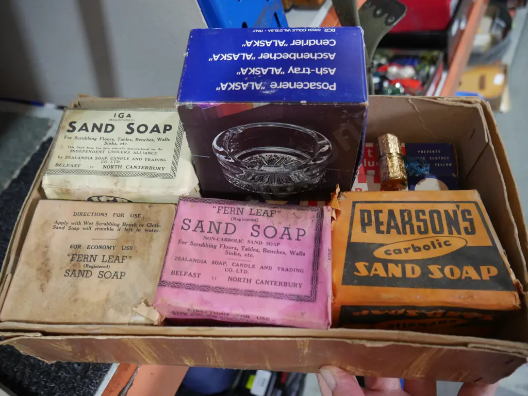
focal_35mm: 28
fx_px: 427
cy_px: 198
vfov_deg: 49.8
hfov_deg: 63.4
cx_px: 264
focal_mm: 14
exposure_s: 1/60
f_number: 3.5
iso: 500
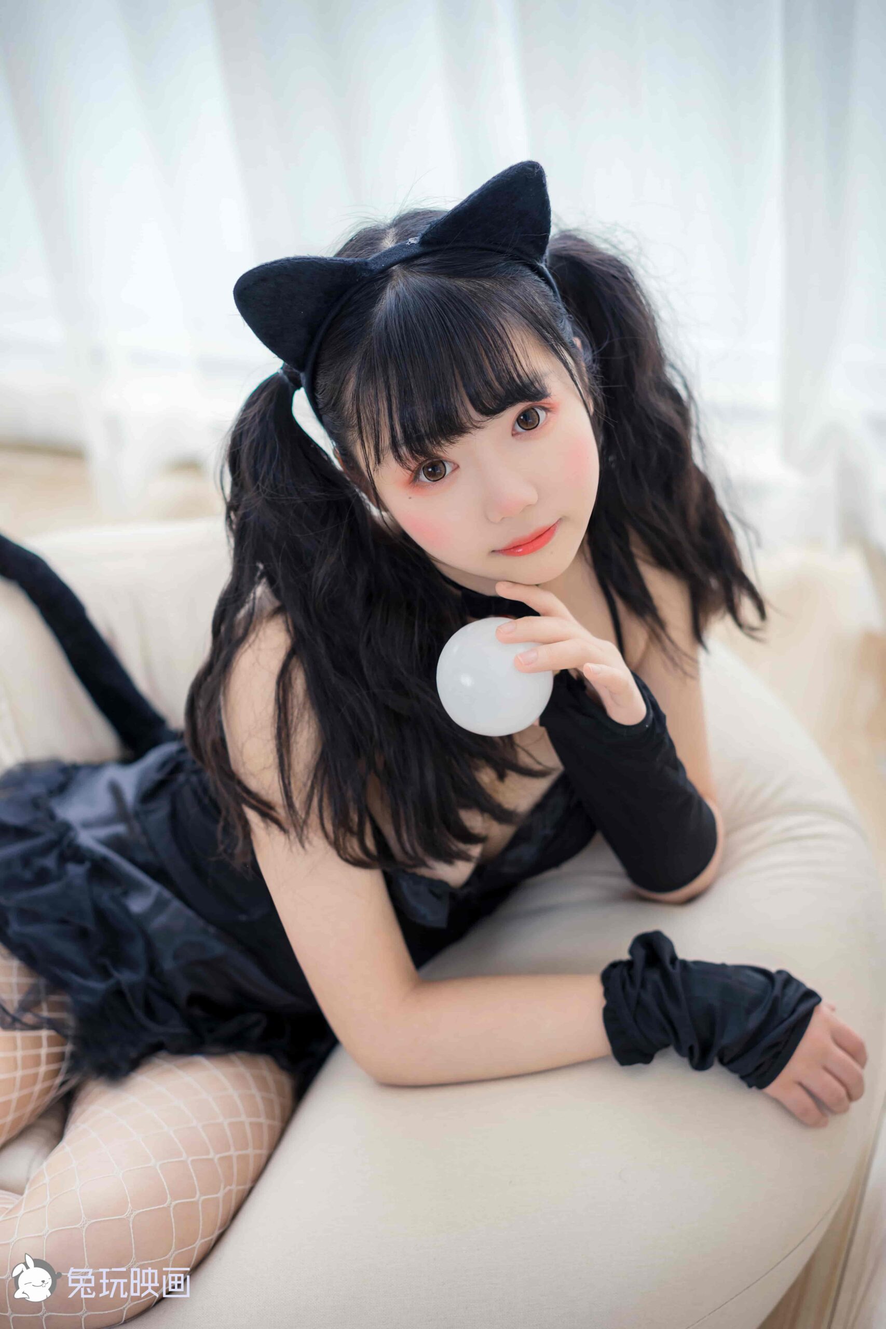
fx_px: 2030
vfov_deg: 36.2
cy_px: 664
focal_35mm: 55
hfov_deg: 24.6
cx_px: 443
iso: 100
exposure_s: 1/160
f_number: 2.2
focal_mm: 55
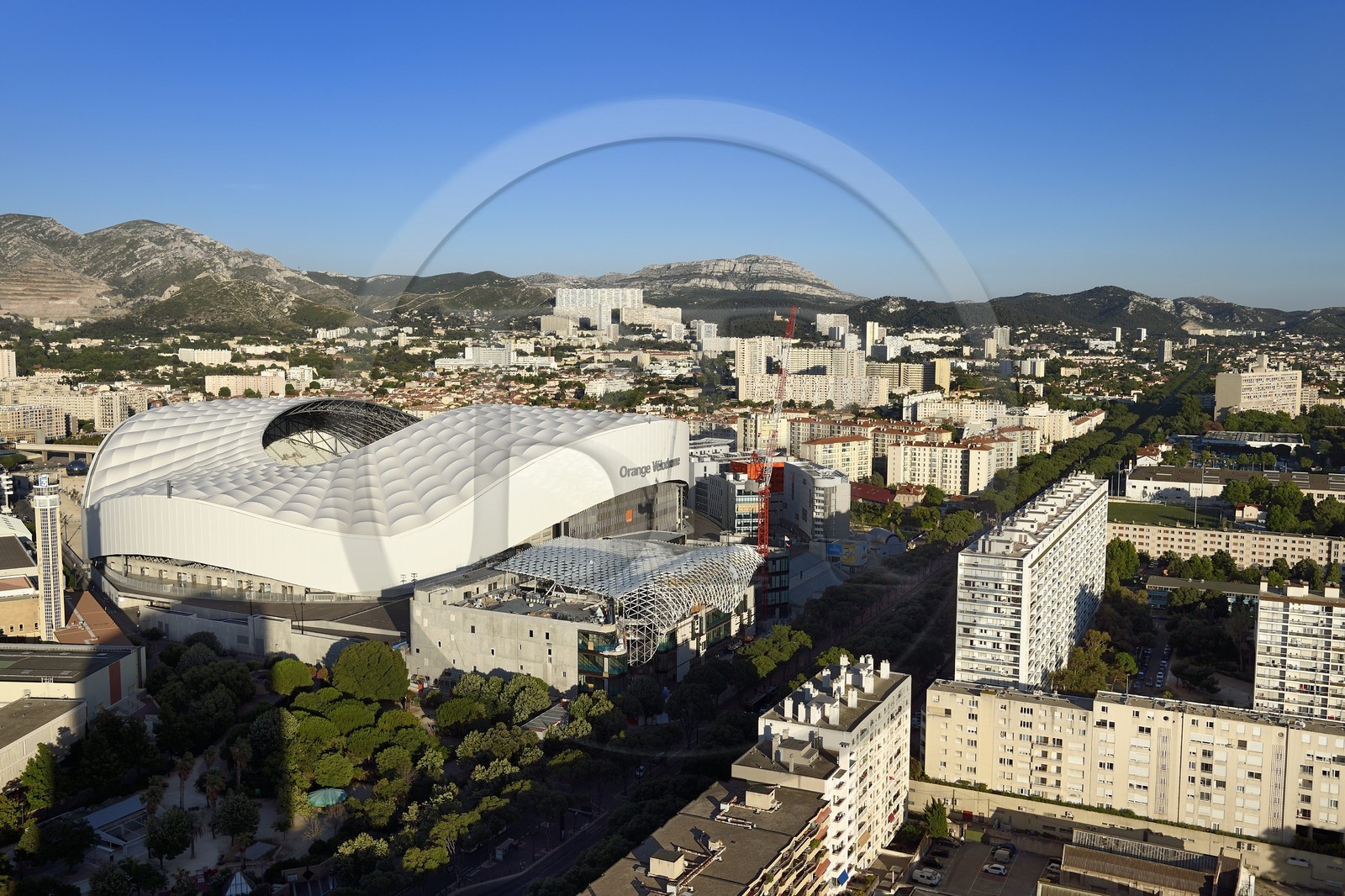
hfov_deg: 58.7
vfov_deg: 41.1
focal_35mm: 32
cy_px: 448
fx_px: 1195
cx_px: 672
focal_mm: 32
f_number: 13
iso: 200
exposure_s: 1/320
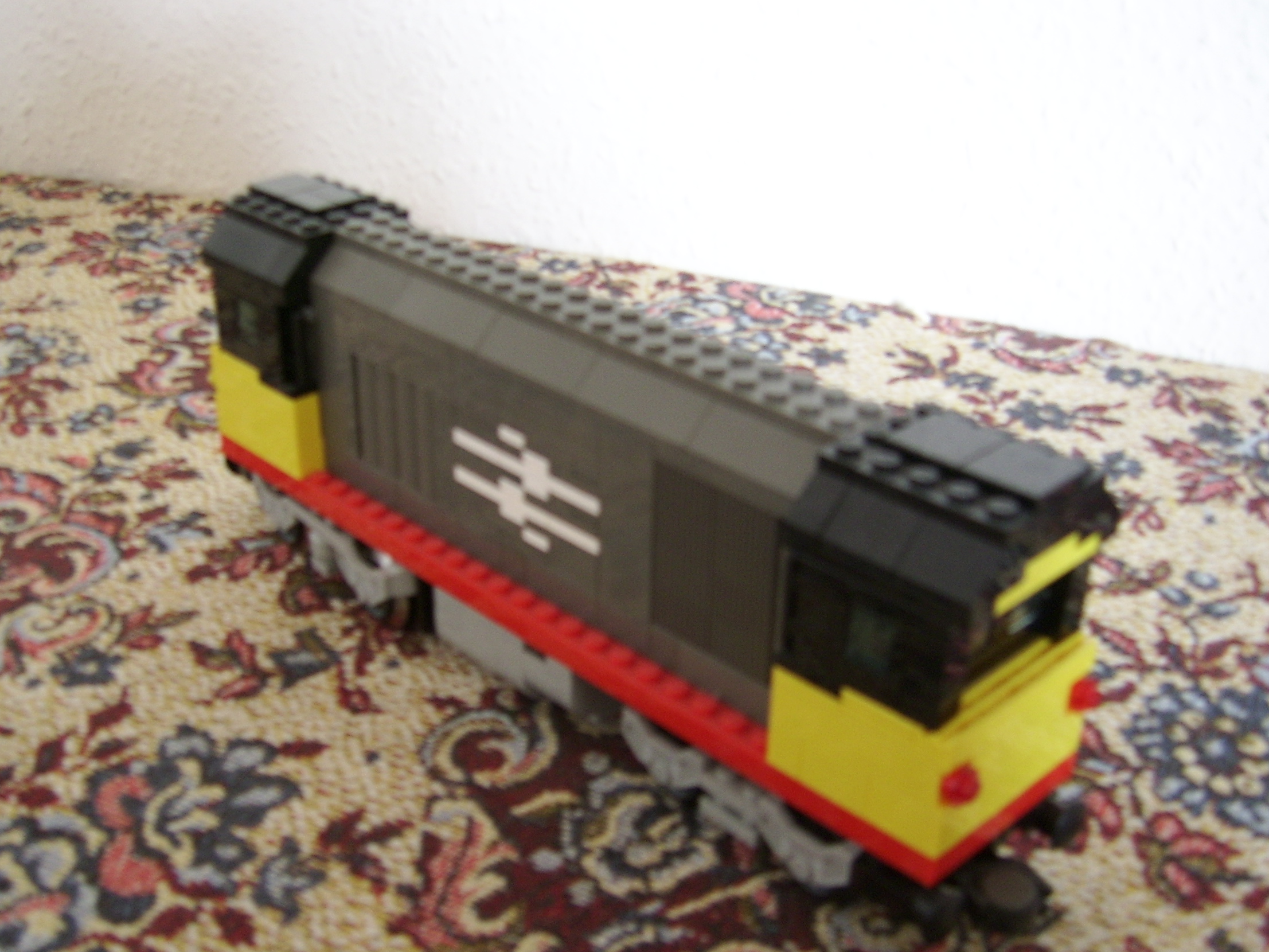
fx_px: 1503
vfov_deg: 35.1
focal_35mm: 41
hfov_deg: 45.7
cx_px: 573
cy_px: 538
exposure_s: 1/4
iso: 100
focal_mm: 5.95
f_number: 2.8
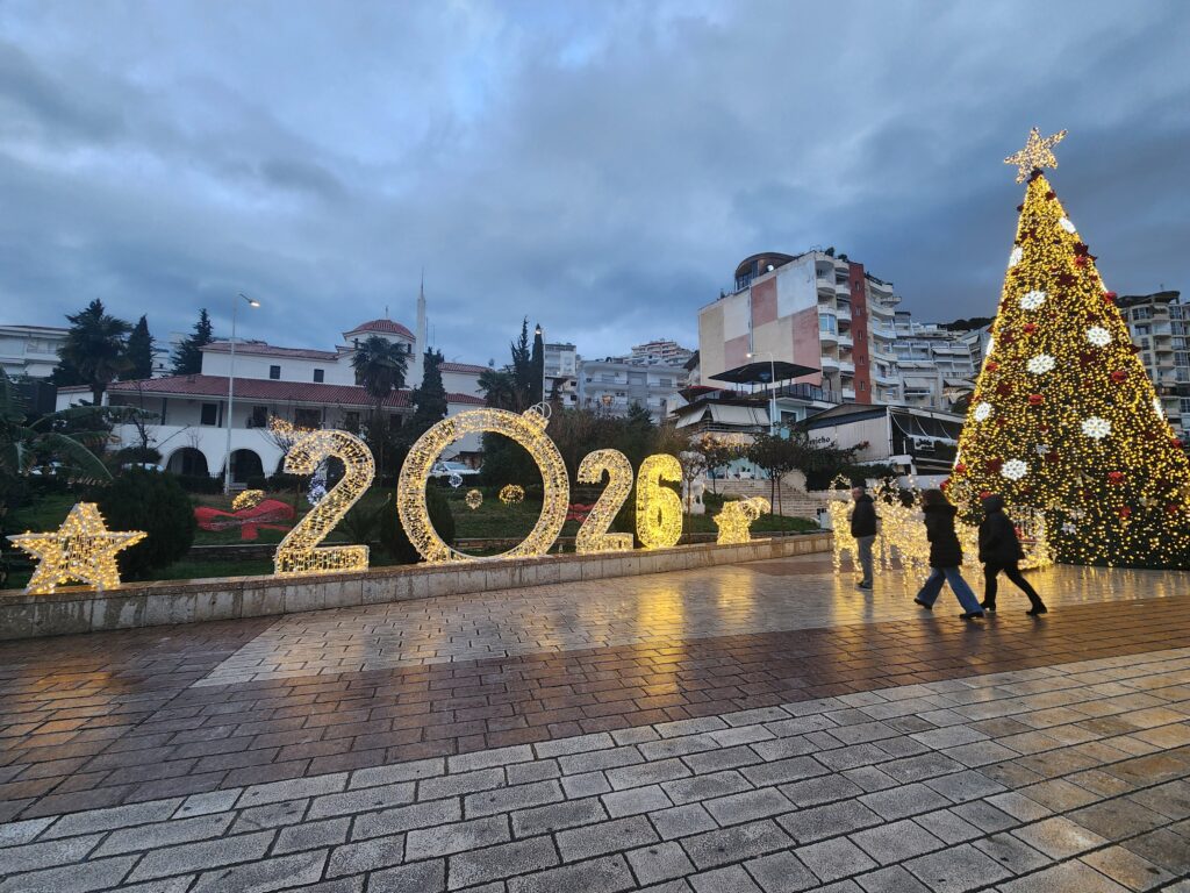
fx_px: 447
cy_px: 446
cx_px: 595
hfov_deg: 106.2
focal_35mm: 13
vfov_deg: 89.9
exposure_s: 1/50
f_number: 2.2
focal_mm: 2.2
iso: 125
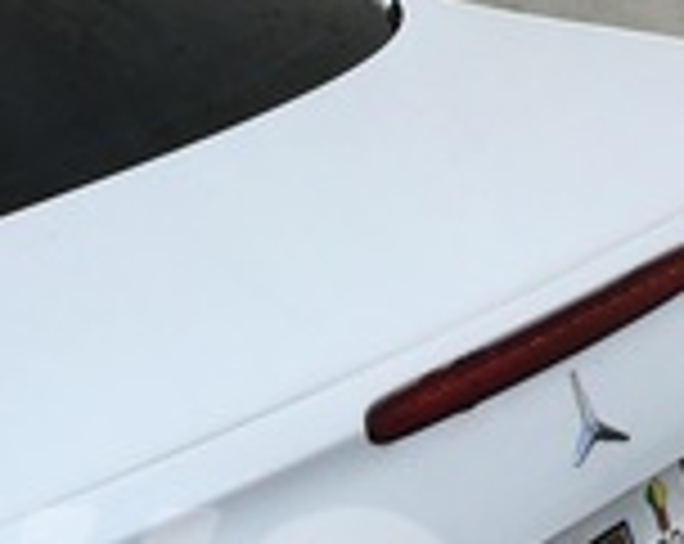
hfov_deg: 16.9
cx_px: 32
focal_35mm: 112
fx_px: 2263
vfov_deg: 13.4
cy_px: 602
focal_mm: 4.15
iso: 25
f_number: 2.2
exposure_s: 1/227
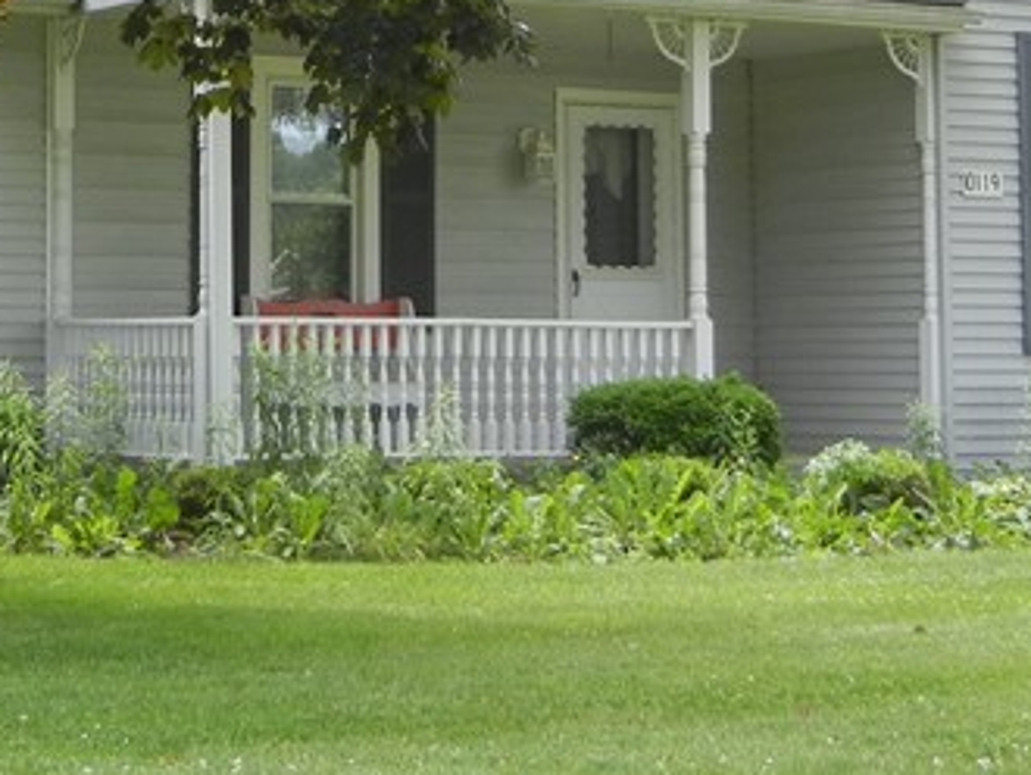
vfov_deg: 12.2
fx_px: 3606
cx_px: 228
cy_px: 53
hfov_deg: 16.2
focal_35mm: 121
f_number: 3.7
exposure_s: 1/247
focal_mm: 7.1
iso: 160
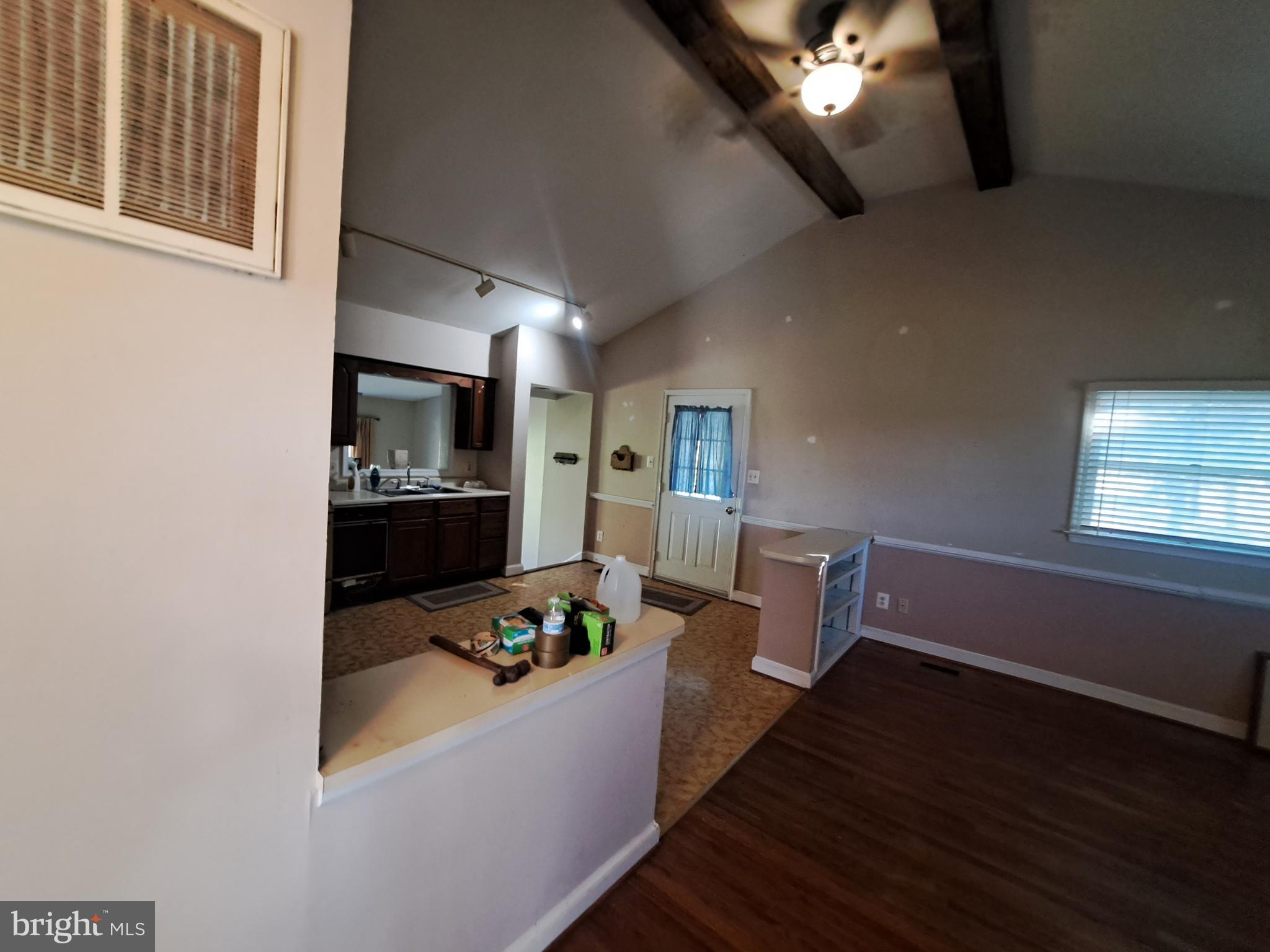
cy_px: 476
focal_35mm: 13
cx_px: 635
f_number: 2.2
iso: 250
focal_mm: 1.74
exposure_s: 1/24
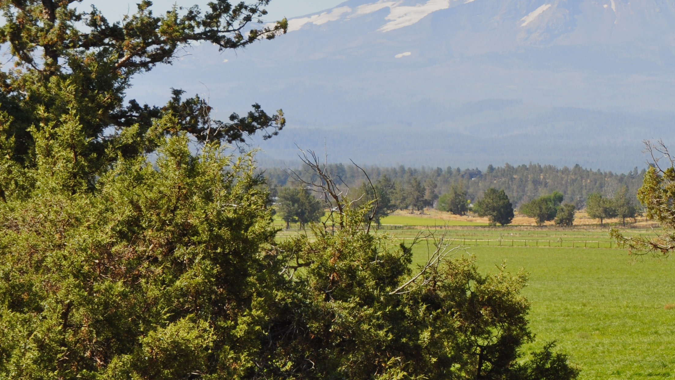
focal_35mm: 213
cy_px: 178
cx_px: 558
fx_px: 3812
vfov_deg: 5.7
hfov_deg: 10.1
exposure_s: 1/160
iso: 200
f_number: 9
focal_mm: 70
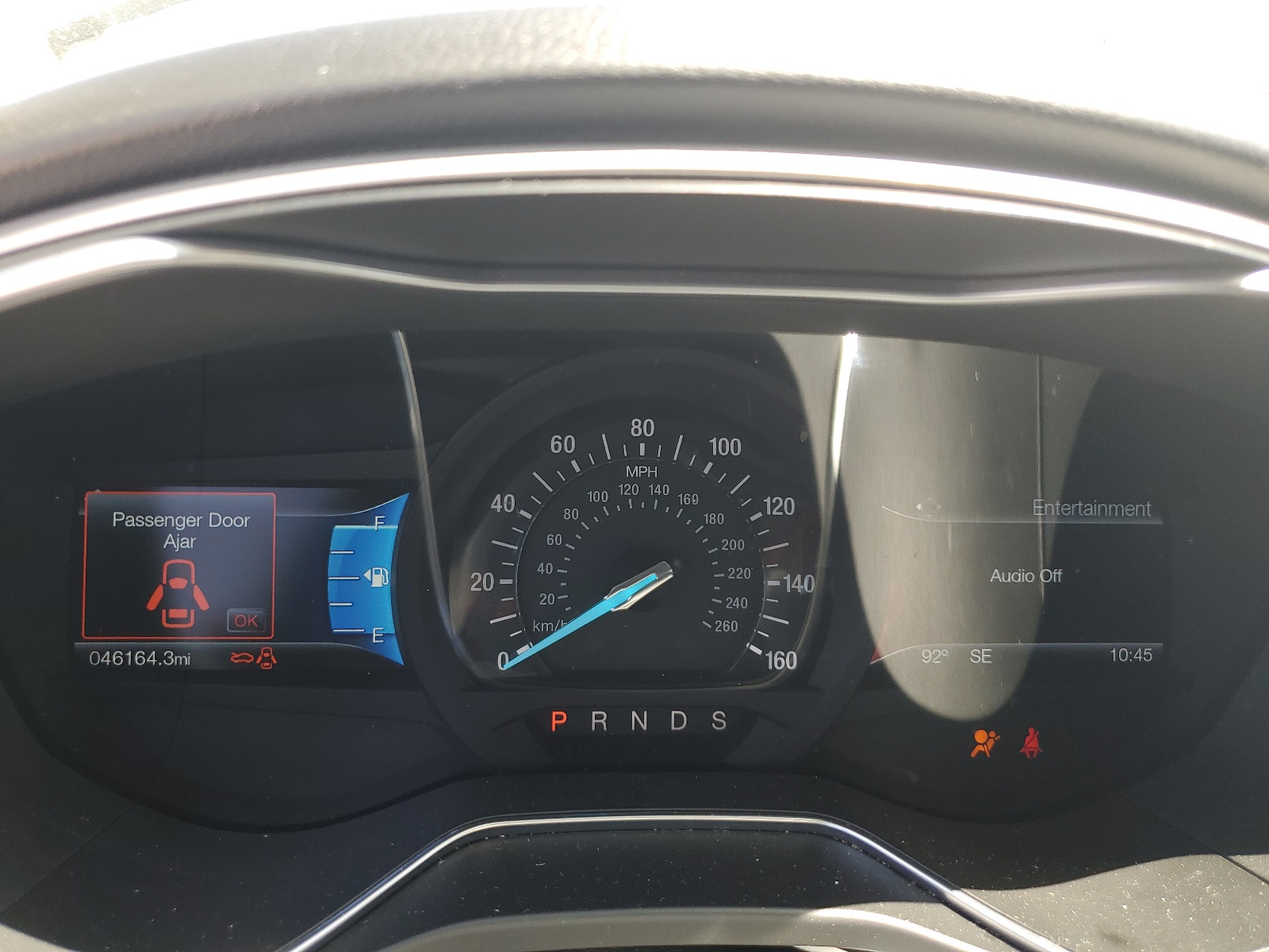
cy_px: 476
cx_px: 634
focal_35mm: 26
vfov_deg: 53.1
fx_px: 953
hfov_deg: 67.3
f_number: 1.5
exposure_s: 1/164
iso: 50
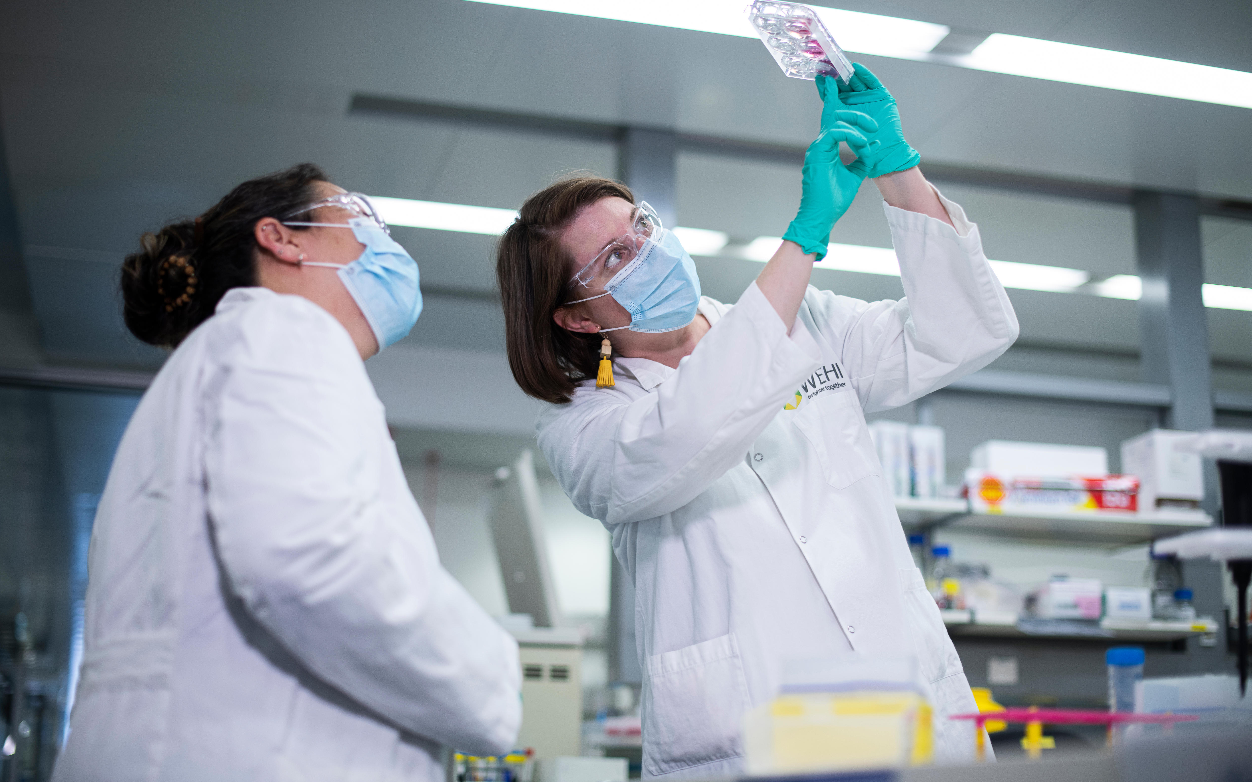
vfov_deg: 25.3
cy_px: 373
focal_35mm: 51
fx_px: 1740
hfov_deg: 39.6
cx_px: 626
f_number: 2.2
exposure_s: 1/125
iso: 250
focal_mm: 50
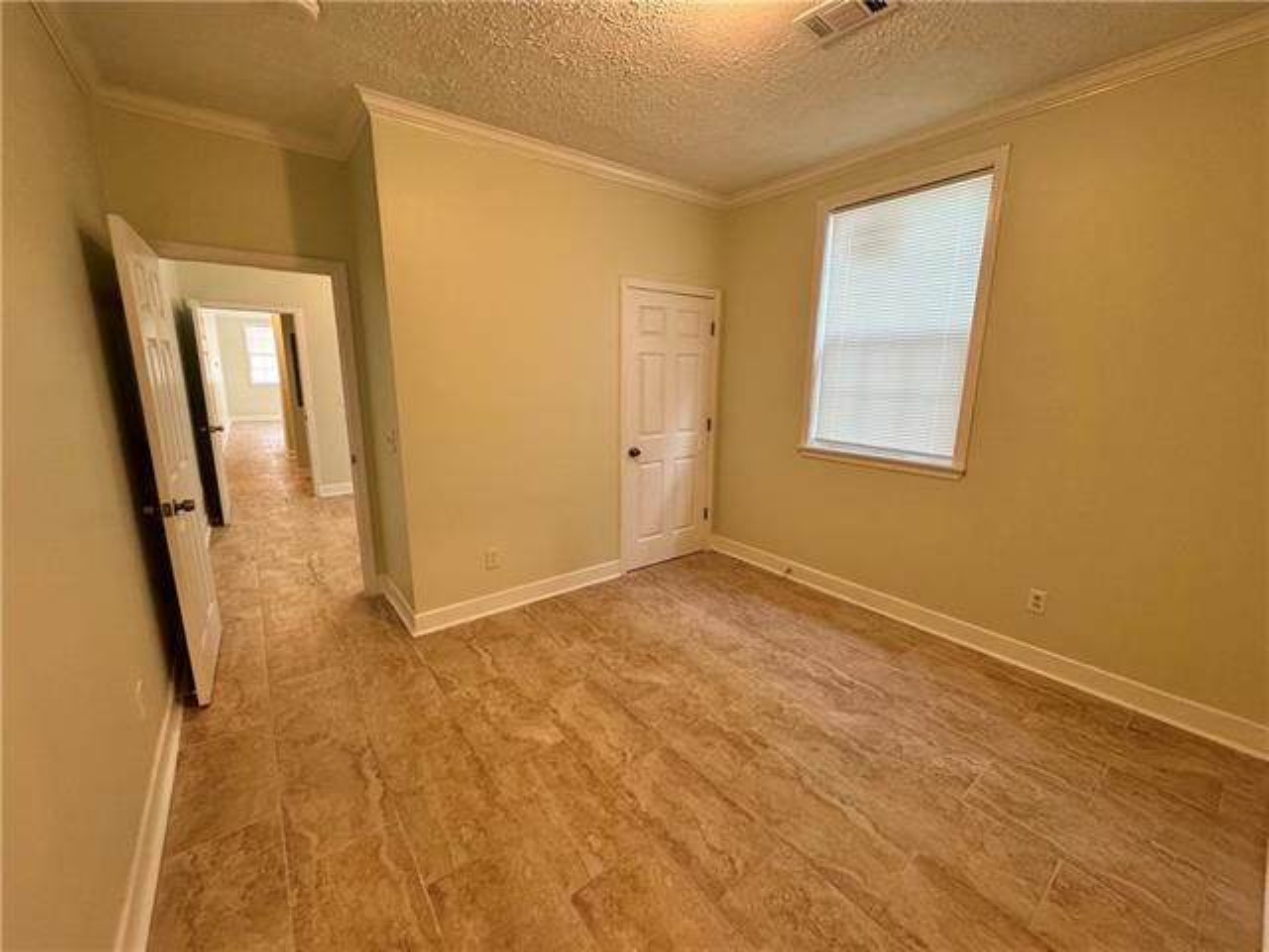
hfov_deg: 102.1
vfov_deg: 85.7
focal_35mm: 14
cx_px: 634
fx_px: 513
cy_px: 476
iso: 250
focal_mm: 2.22
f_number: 2.2
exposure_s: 1/120
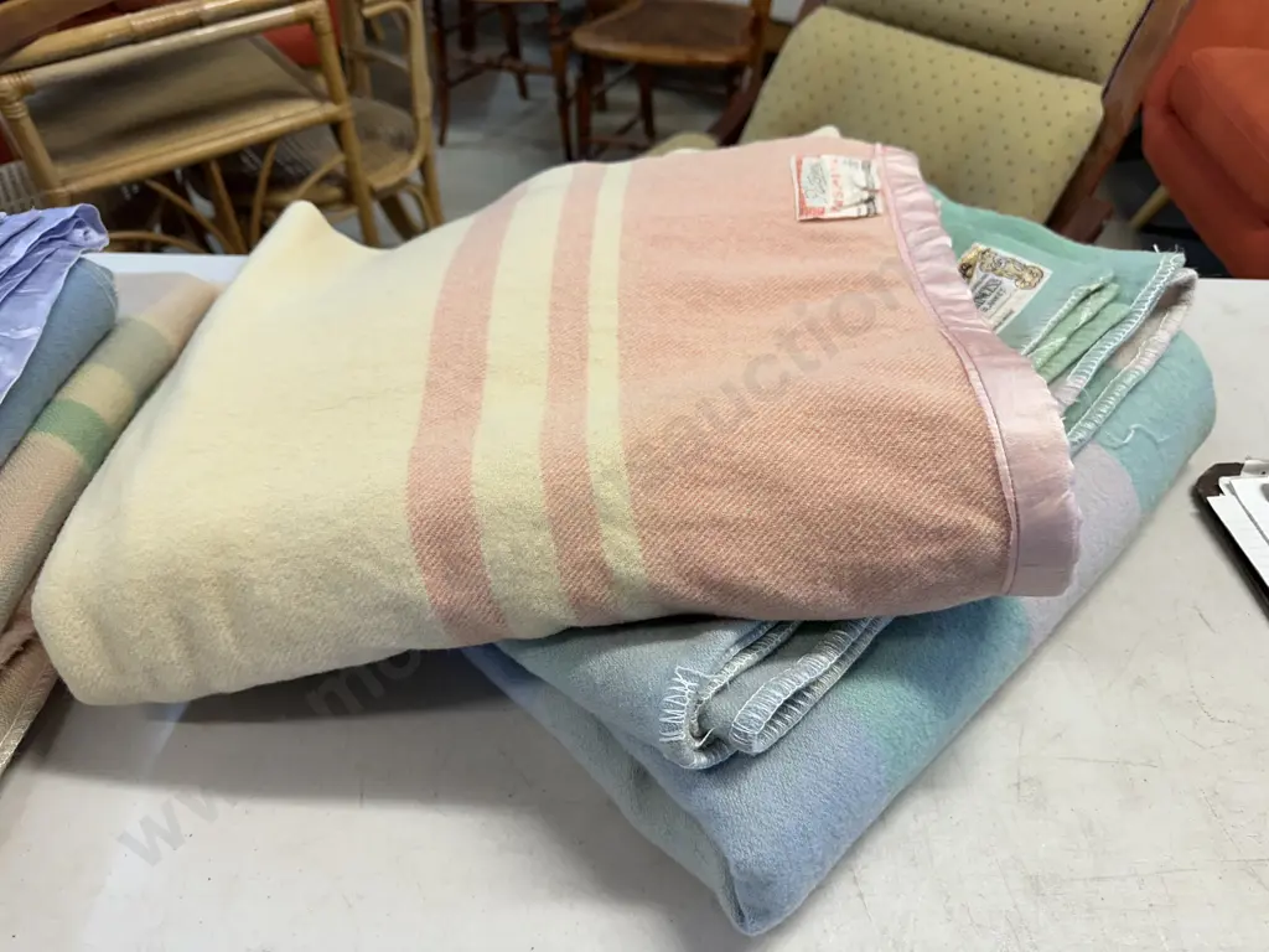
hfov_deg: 71.6
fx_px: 880
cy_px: 476
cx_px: 634
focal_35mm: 24
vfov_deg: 56.8
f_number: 1.78
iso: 125
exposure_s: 1/100
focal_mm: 6.86
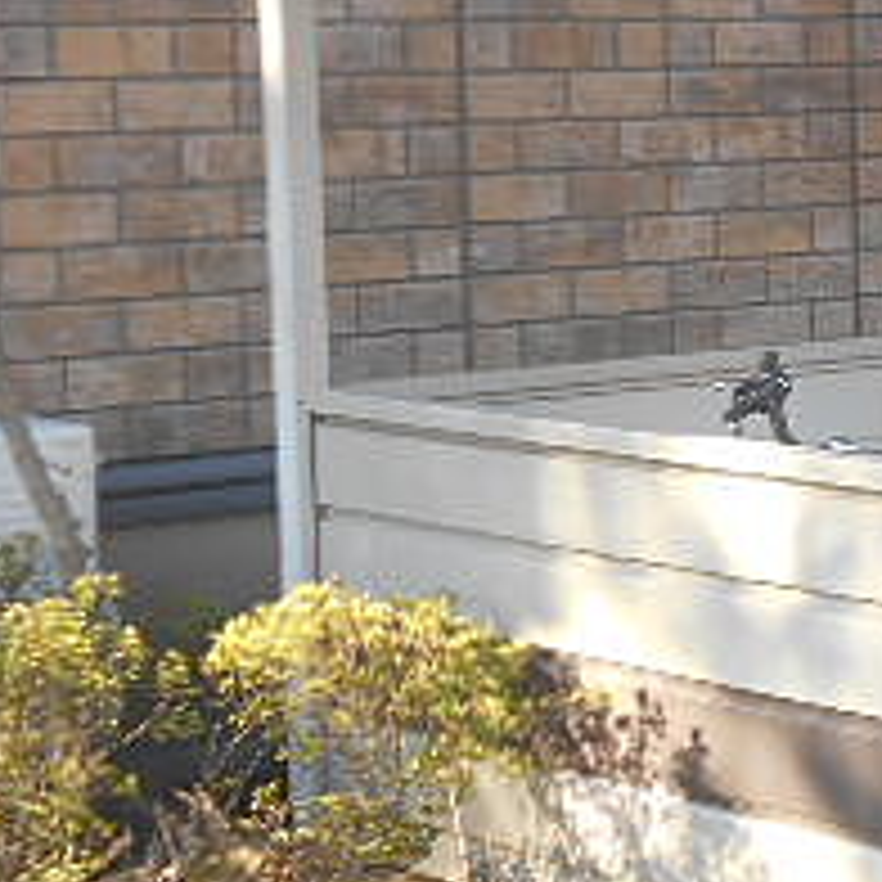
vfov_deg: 13.7
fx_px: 3661
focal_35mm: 127
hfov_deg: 13.0
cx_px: 1341
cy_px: 356
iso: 80
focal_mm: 7.7
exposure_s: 1/60
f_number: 4.2
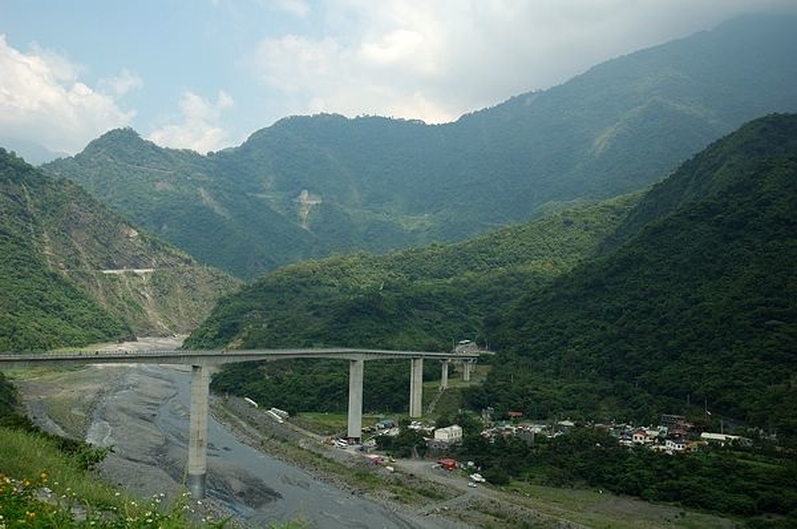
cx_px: 398
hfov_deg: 48.0
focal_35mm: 40
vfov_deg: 32.9
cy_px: 264
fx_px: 895
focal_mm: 27
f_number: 3.8
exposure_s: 1/1250
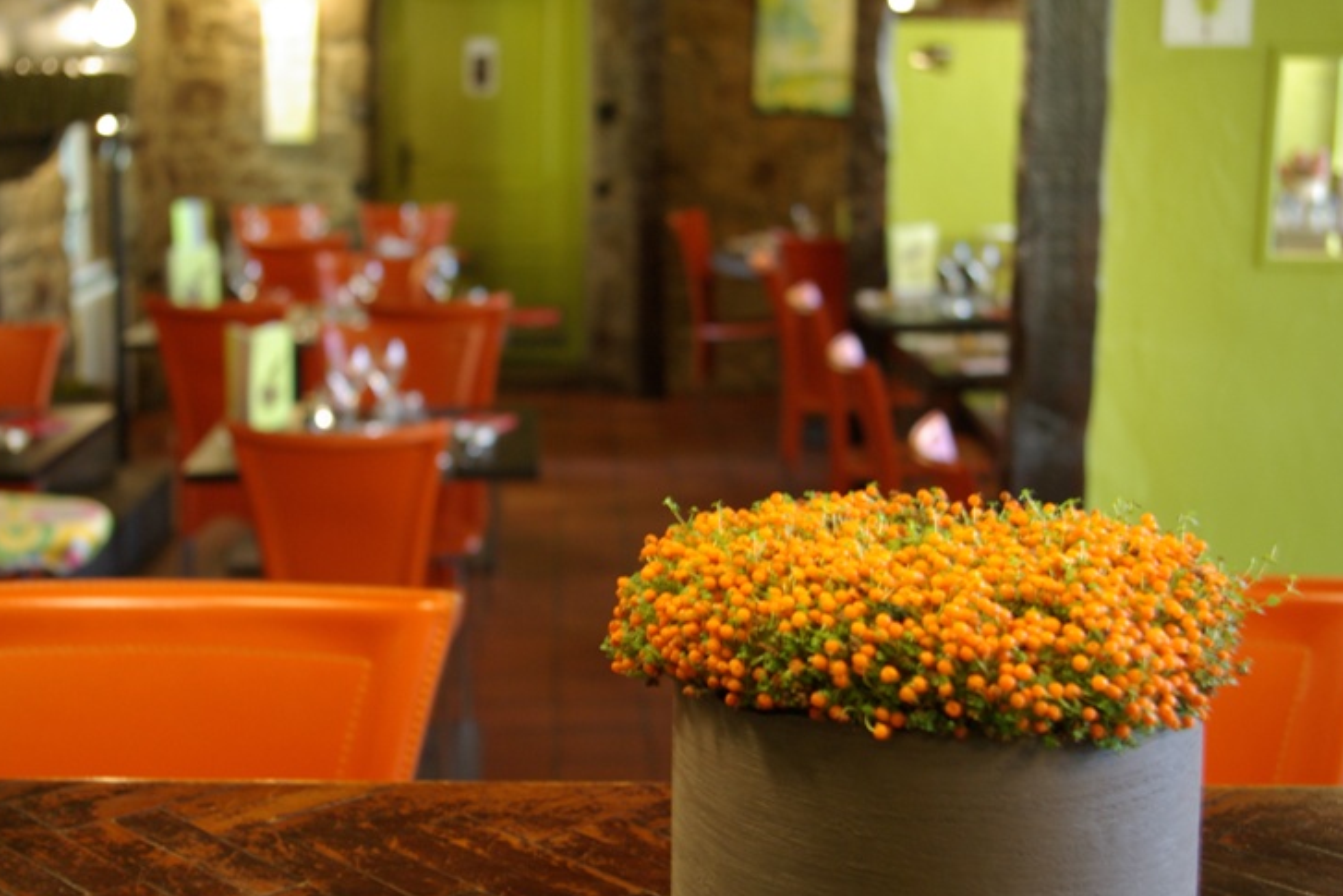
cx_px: 626
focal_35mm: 55
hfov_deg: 36.5
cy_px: 432
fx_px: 2035
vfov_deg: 24.8
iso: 400
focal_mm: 33
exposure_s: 1/8
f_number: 4
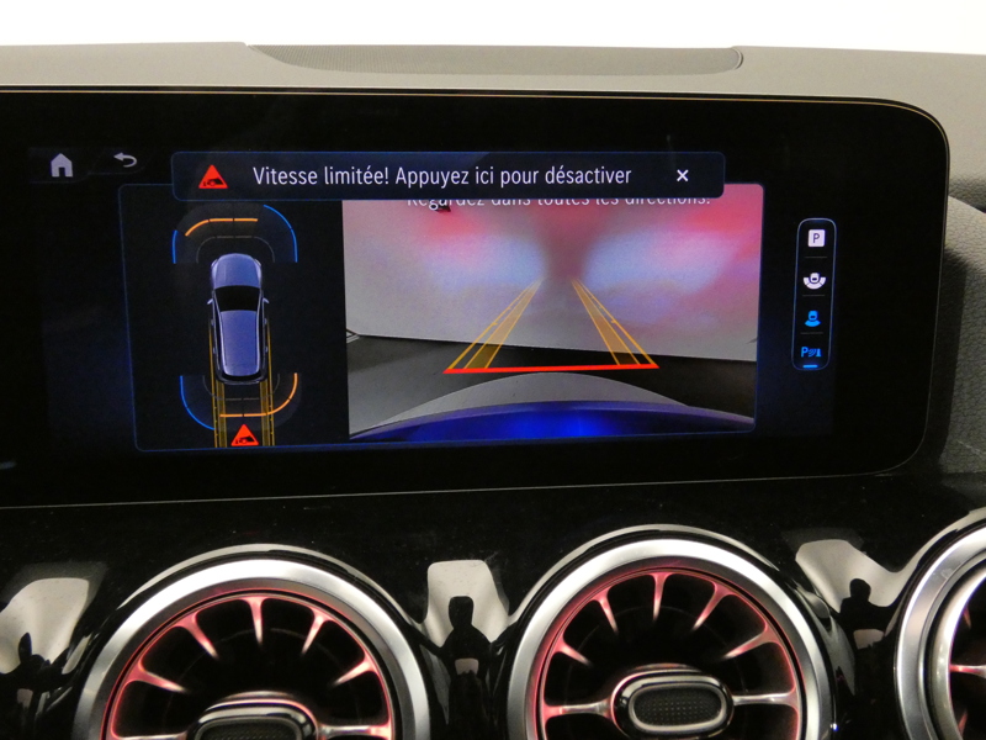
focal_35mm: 35
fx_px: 997
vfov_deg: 40.7
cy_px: 370
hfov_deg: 52.6
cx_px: 493
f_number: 3.4
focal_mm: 6.2
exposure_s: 1/25
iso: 1600
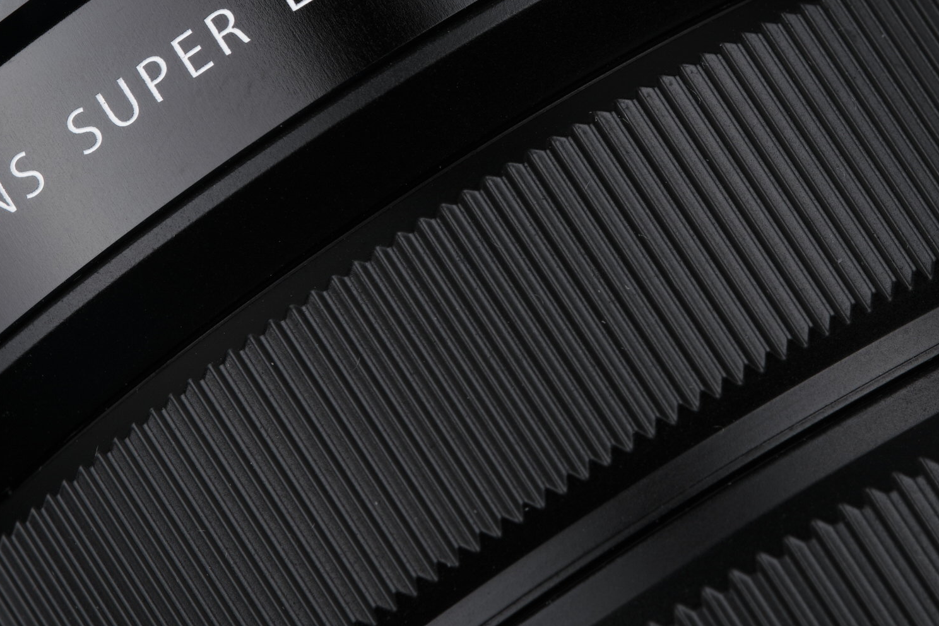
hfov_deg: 8.5
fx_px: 6312
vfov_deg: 5.7
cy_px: 76
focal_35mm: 242
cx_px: 484
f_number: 11
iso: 160
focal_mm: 80
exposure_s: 1/200
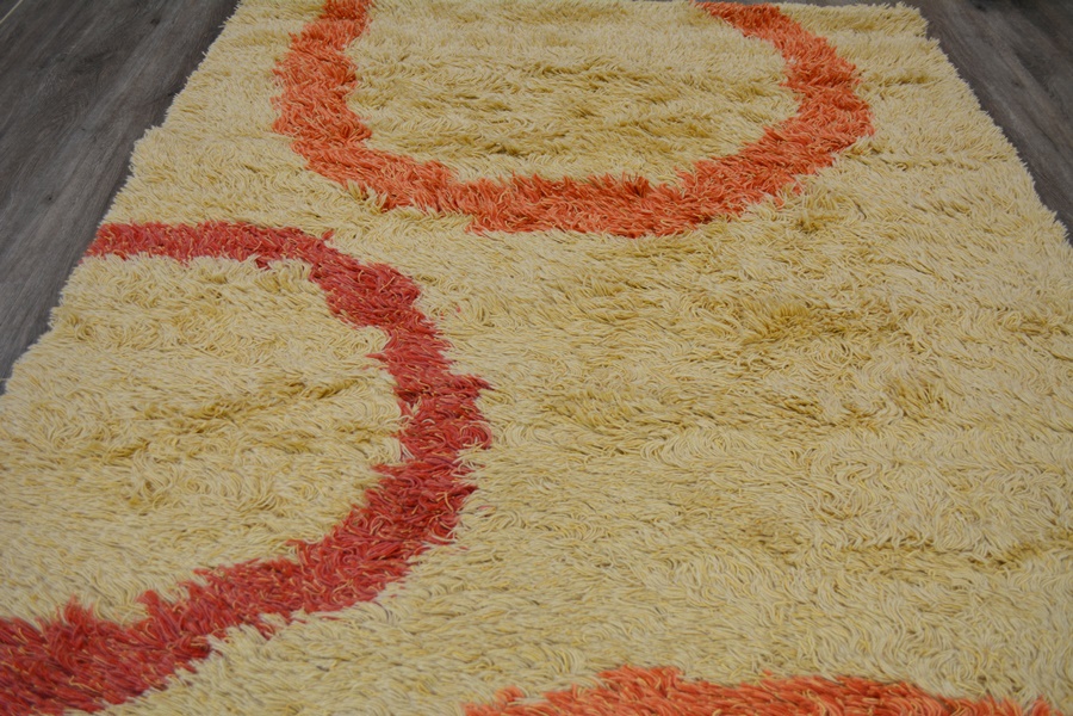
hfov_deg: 61.9
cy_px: 358
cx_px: 536
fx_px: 894
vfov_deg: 43.6
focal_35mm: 30
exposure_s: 1/80
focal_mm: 20
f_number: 4.5
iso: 400
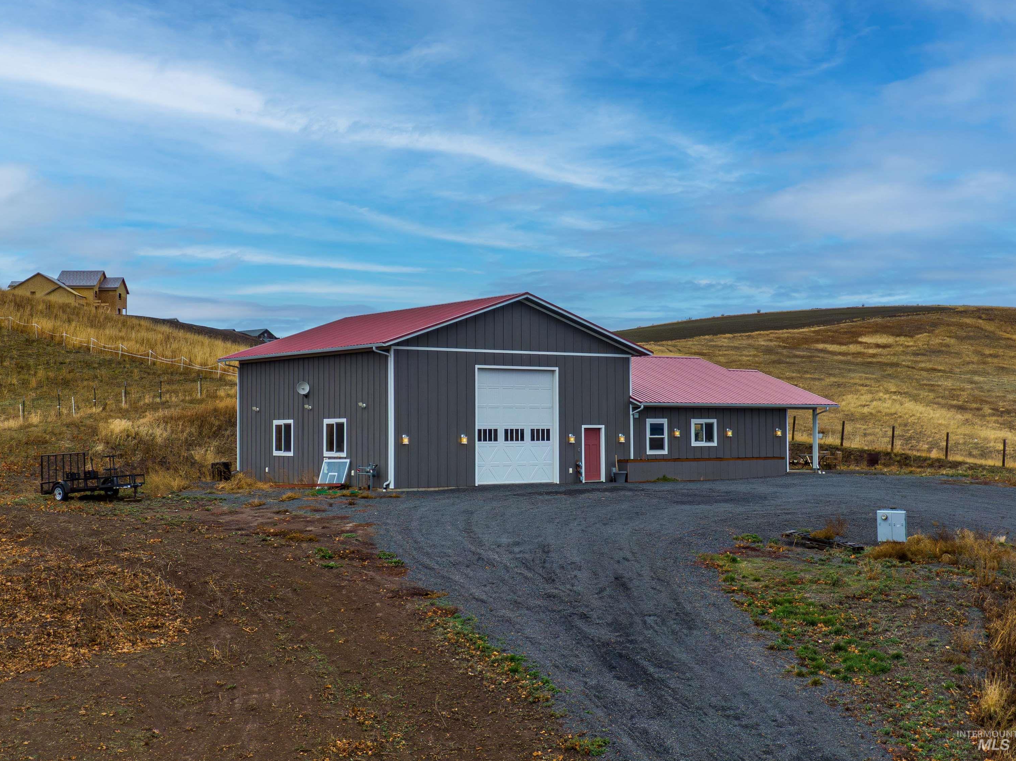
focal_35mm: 49
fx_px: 1438
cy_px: 381
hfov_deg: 38.9
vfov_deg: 29.7
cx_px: 516
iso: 100
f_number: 3.8
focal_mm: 8.6
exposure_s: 1/500
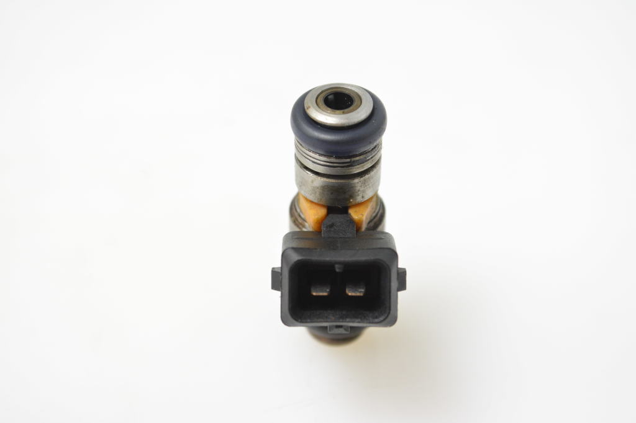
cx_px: 318
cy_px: 212
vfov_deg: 16.5
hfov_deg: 24.6
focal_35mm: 82
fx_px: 1457
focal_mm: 55
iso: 2000
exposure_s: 1/125
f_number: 7.1
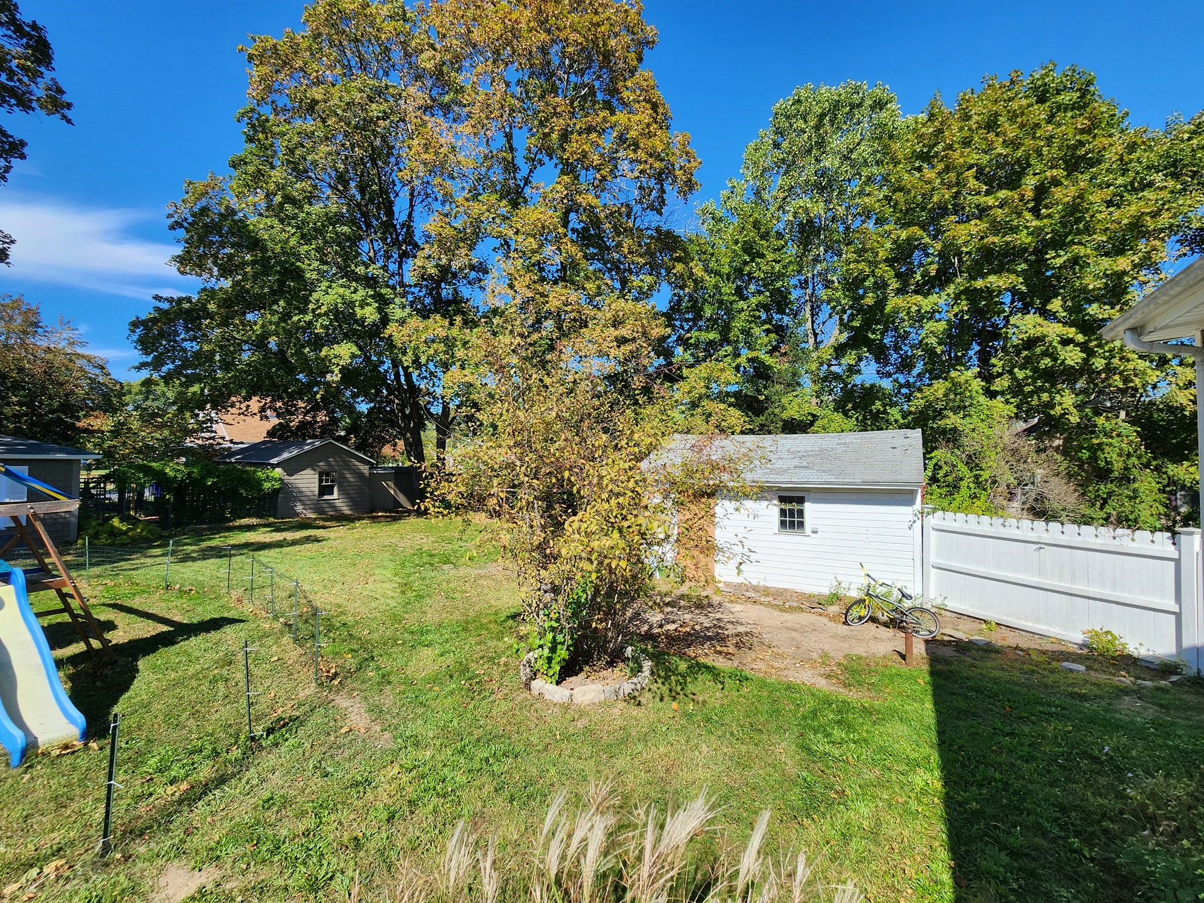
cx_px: 602
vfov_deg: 89.9
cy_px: 452
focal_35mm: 13
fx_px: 452
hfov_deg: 106.2
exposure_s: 1/1681
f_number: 2.2
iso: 50
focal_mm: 2.2
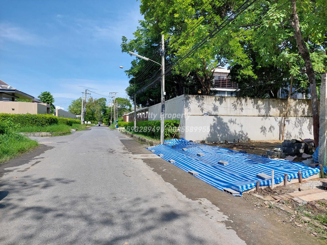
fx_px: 236
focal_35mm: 25
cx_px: 164
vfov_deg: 54.9
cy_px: 122
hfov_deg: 69.4
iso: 40
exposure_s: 1/1436
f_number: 1.8
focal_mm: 5.23
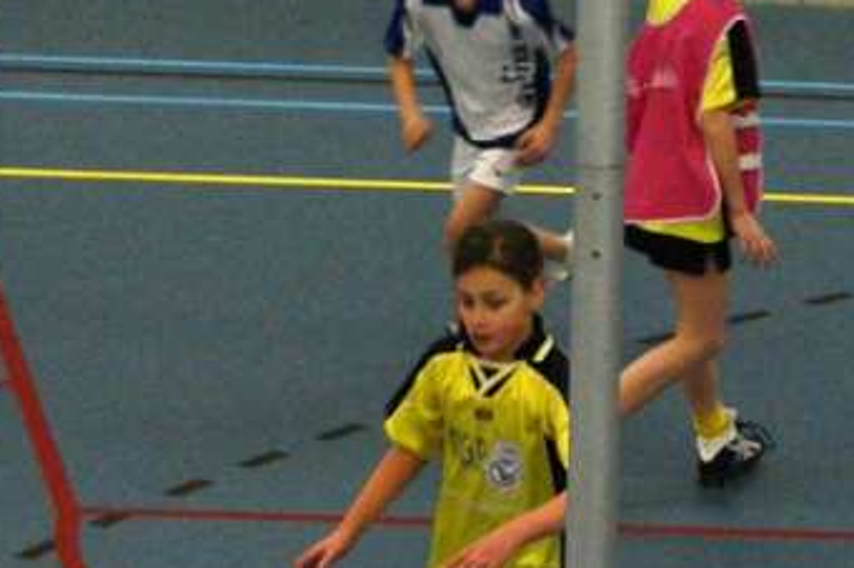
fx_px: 5003
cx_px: 1044
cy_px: 239
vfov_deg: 6.5
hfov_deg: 9.6
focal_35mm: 211
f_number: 4.5
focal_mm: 40
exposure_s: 1/160
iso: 800
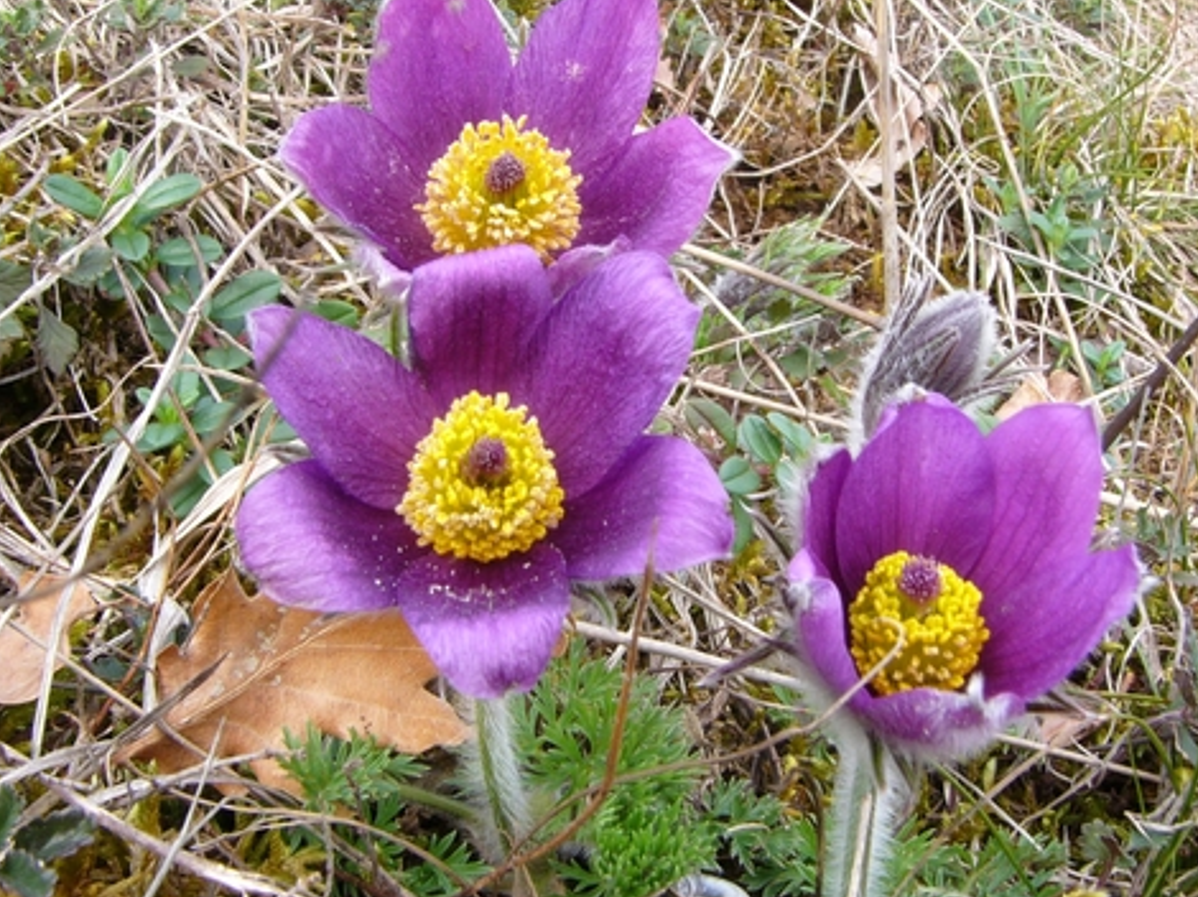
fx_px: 1591
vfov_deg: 31.4
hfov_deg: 41.2
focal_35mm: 46
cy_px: 380
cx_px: 632
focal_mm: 6
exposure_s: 1/30
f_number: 8
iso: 100
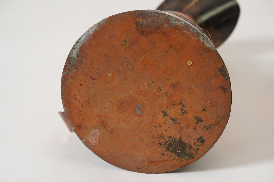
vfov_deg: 18.7
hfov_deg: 27.7
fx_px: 556
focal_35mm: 73
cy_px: 91
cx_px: 137
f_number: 8
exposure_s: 1/125
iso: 500
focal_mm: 73
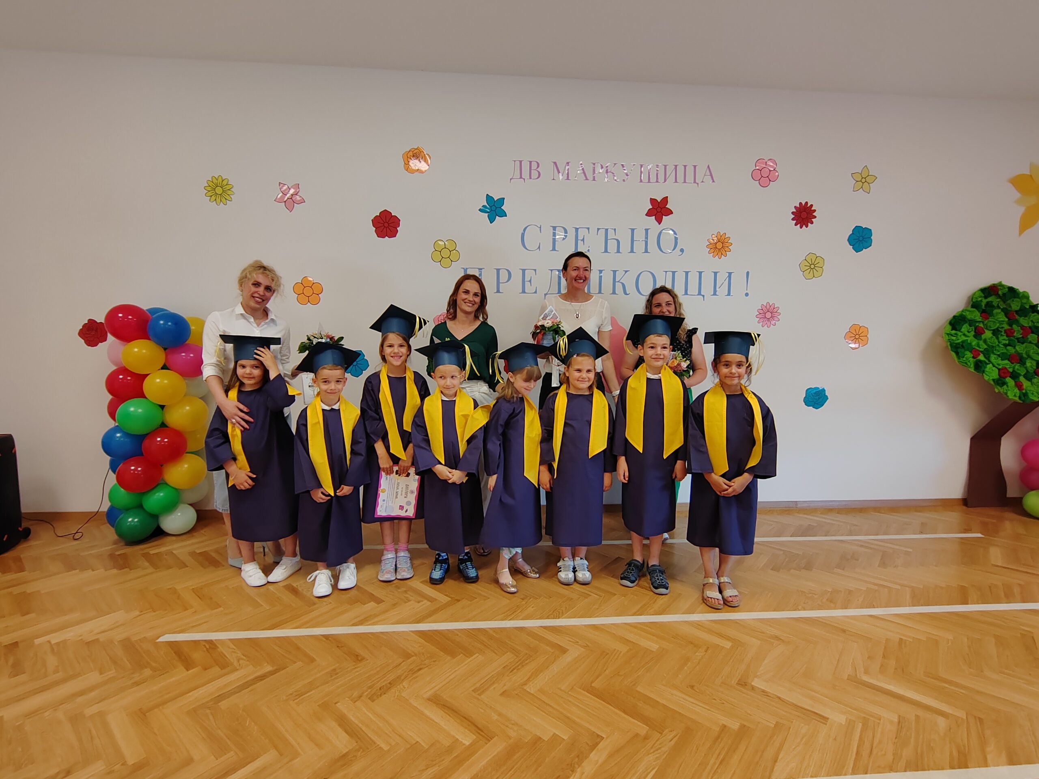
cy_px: 390
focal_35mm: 19
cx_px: 520
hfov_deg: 84.7
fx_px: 570
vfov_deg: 68.7
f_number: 2.2
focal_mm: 2.16
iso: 500
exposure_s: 1/50
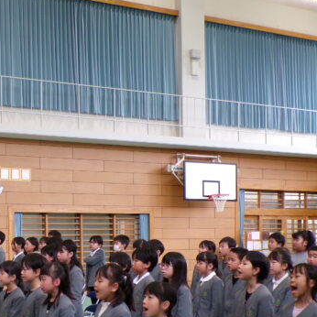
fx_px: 694
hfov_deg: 25.6
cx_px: 99
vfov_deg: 25.3
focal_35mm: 67
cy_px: 250
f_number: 3.2
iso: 200
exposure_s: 1/34
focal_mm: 5.8
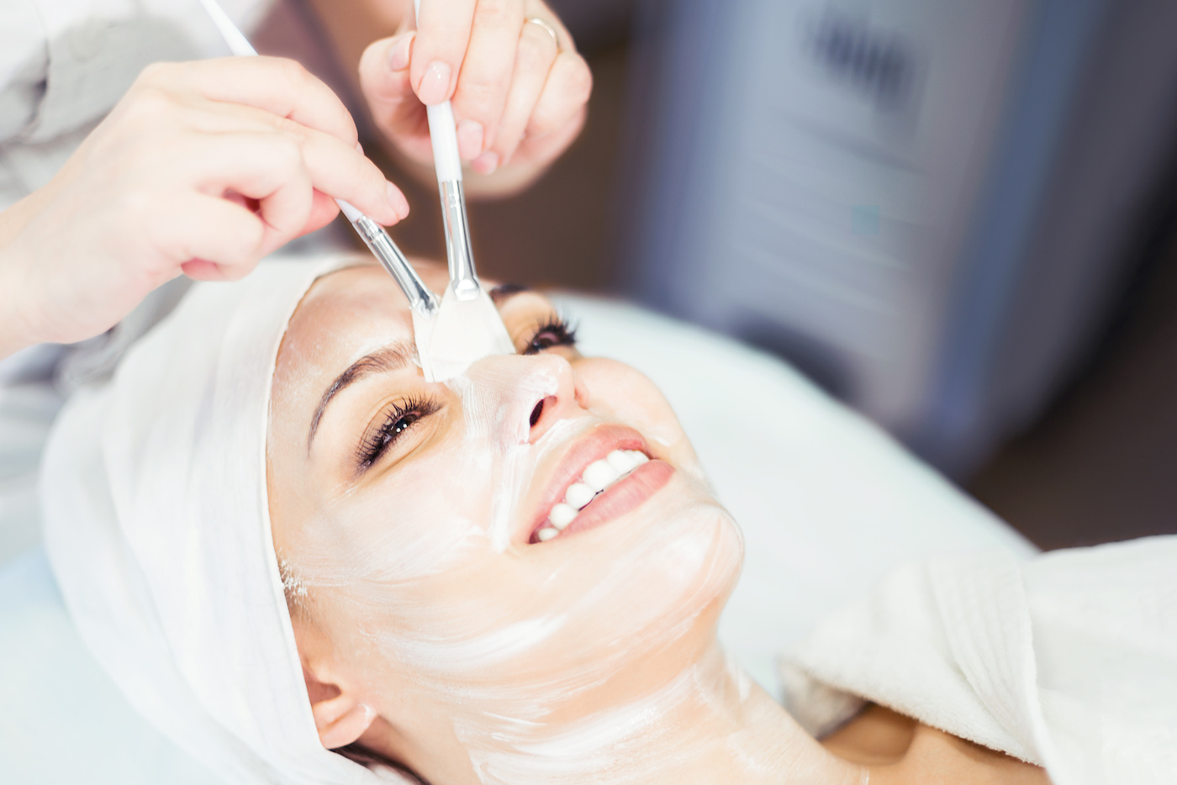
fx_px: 1635
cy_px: 392
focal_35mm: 50
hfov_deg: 39.6
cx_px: 588
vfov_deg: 27.0
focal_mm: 50
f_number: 1.4
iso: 200
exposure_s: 1/160
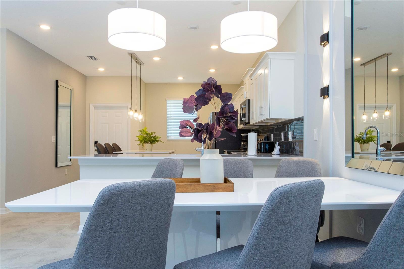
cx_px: 202
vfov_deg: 47.9
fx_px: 303
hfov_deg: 67.4
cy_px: 134
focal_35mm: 27
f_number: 18
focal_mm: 27
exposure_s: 1/15
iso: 800
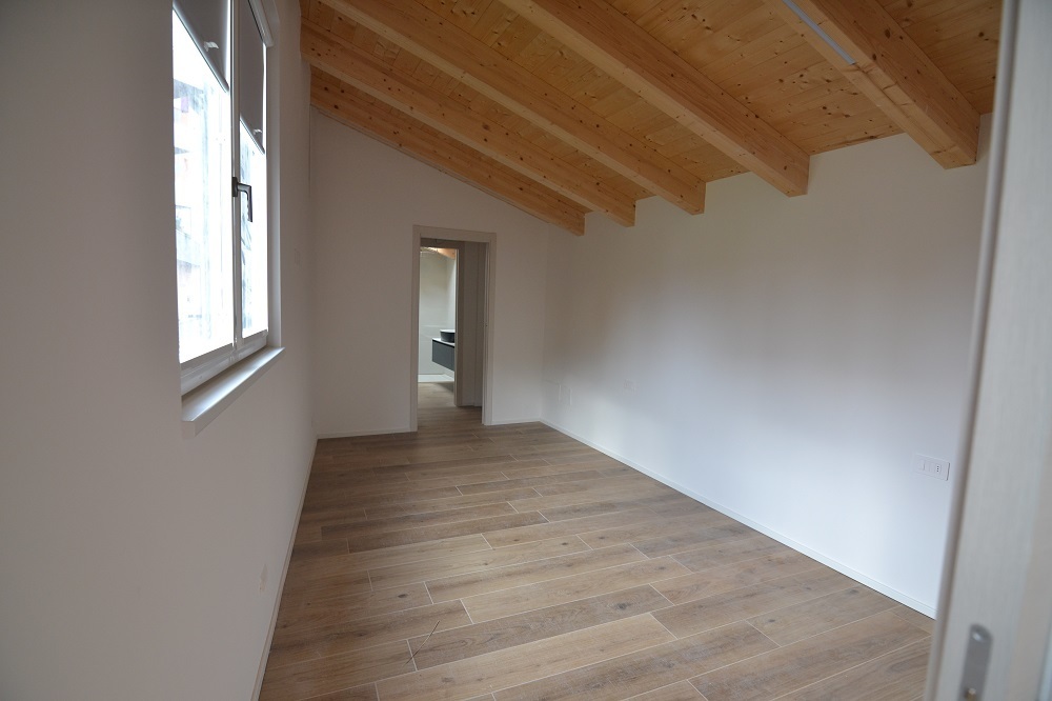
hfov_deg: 95.0
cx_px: 526
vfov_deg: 72.0
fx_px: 482
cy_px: 350
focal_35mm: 16
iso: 400
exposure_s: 1/60
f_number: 3.5
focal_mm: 11
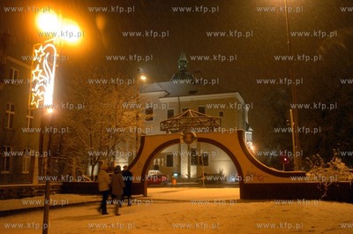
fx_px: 294
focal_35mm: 30
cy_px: 117
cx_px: 176
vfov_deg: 43.4
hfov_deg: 62.0
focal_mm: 20
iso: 640
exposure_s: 1/15
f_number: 2.8
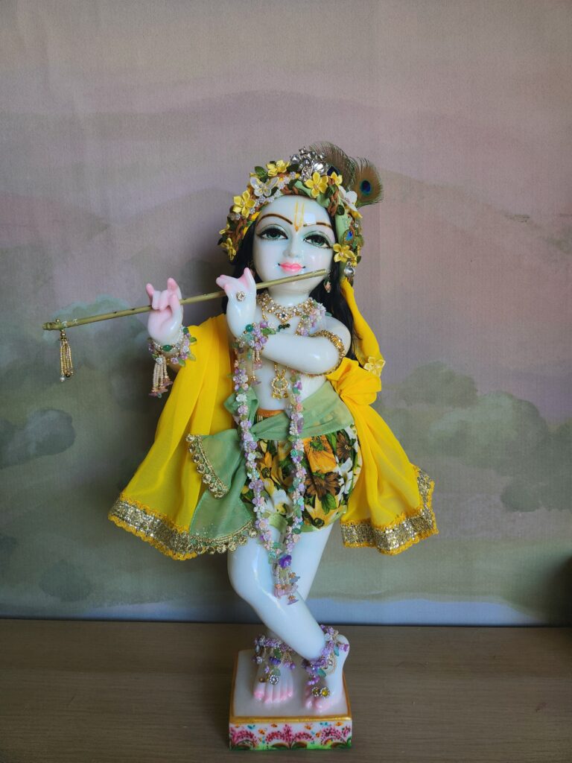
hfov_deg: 58.9
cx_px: 286
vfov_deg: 73.9
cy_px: 382
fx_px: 507
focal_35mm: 23
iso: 64
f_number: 1.8
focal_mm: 5.4
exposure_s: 1/180
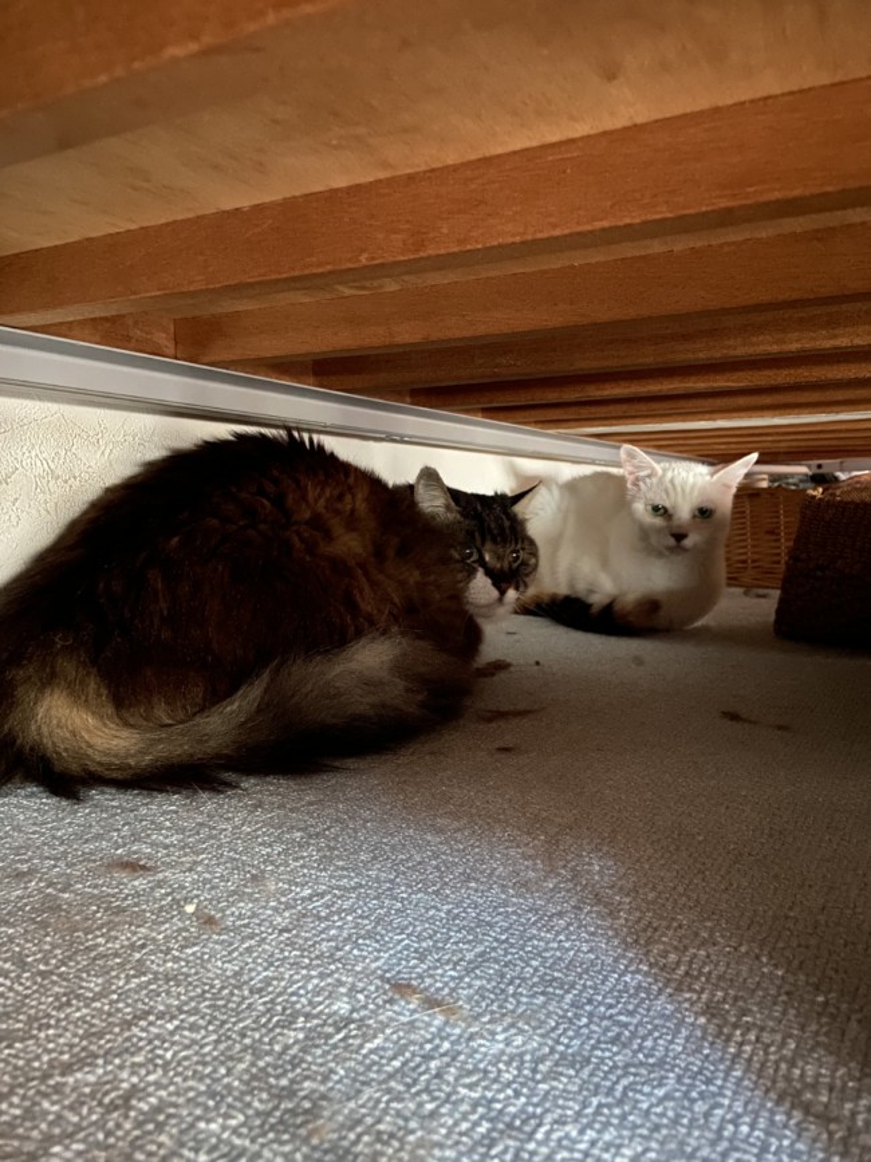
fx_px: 872
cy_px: 581
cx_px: 436
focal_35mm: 26
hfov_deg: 53.1
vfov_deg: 67.3
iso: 1000
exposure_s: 1/8
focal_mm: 4.25
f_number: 1.8
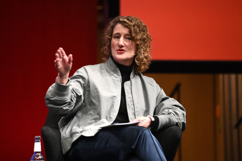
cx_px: 121
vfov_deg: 4.6
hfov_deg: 6.9
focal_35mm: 300
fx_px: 2015
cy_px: 80
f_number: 5.6
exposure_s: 1/200
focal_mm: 300
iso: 5000
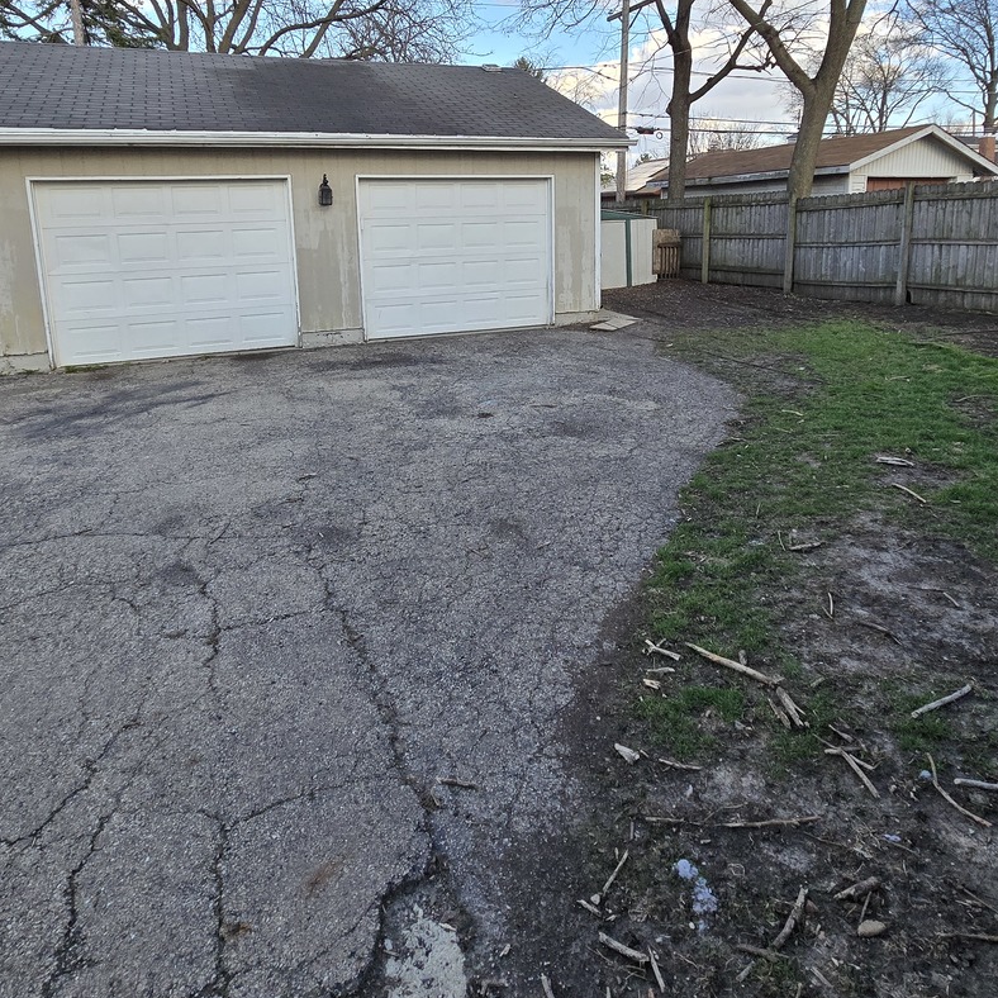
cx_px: 496
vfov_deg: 70.6
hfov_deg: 72.1
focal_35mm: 21
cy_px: 356
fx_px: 685
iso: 160
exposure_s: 1/2000
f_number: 2.2
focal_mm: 2.2
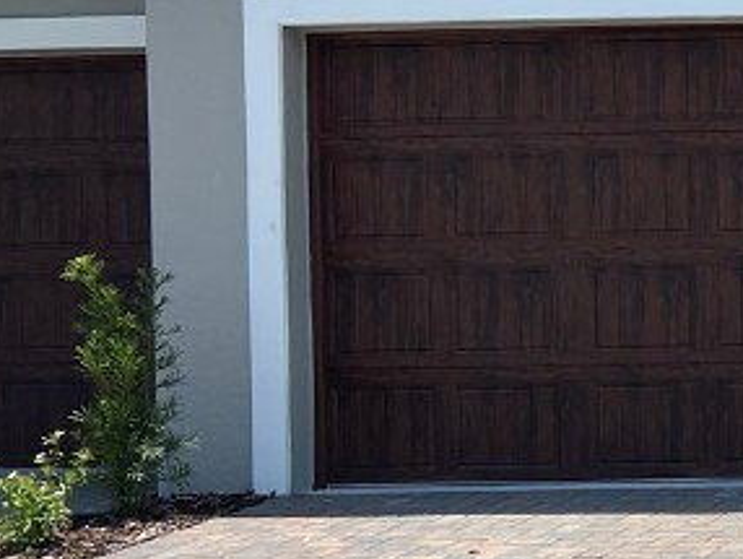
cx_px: 1276
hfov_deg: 17.6
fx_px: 1998
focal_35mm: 93
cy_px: 239
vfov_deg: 15.9
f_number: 1.5
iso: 50
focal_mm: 5.7
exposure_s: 1/3831
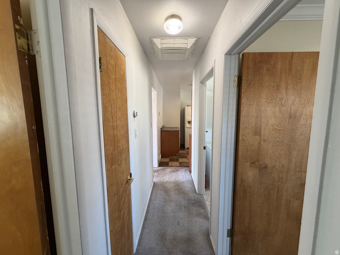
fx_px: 138
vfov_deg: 85.7
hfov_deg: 102.1
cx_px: 170
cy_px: 128
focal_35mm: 14
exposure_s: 1/60
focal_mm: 2.22
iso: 250
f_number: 2.2
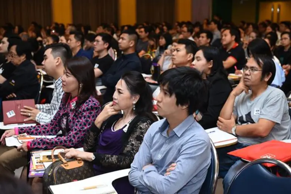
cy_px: 97
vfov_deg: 23.4
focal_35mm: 58
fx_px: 469
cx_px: 146
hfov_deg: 34.5
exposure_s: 1/125
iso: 1250
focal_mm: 58
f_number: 4.5
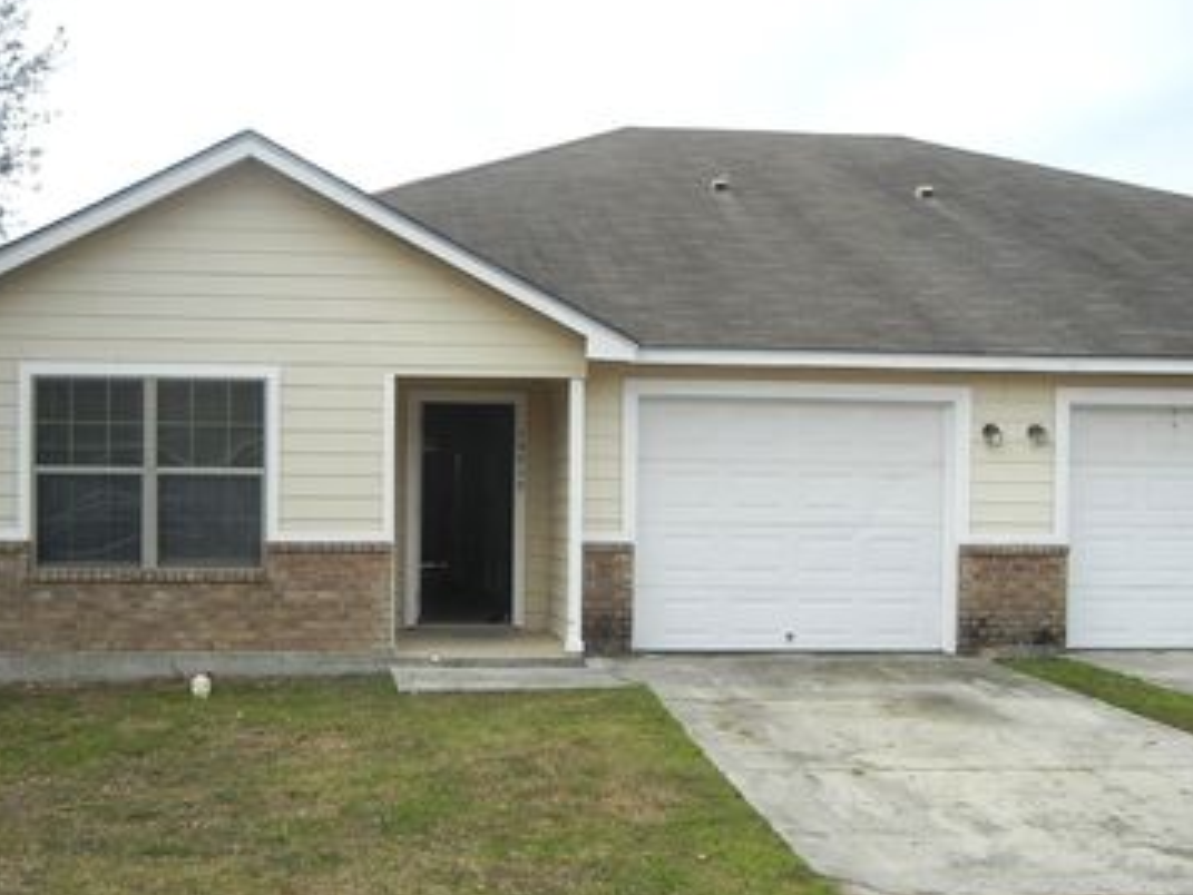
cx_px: 485
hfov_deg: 44.6
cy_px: 519
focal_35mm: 42
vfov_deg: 34.3
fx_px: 1448
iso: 160
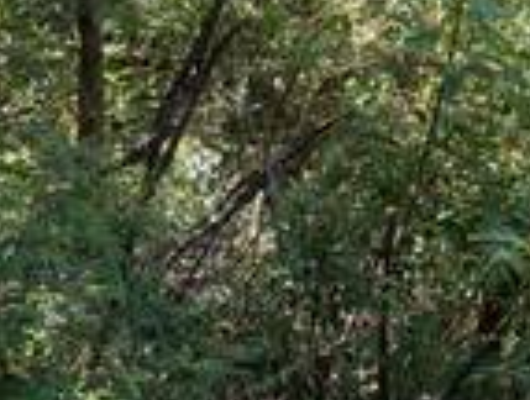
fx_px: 1335
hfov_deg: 20.6
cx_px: 678
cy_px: -204
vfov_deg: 15.7
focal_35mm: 87
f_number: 1.8
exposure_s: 1/122
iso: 32
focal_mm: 4.25
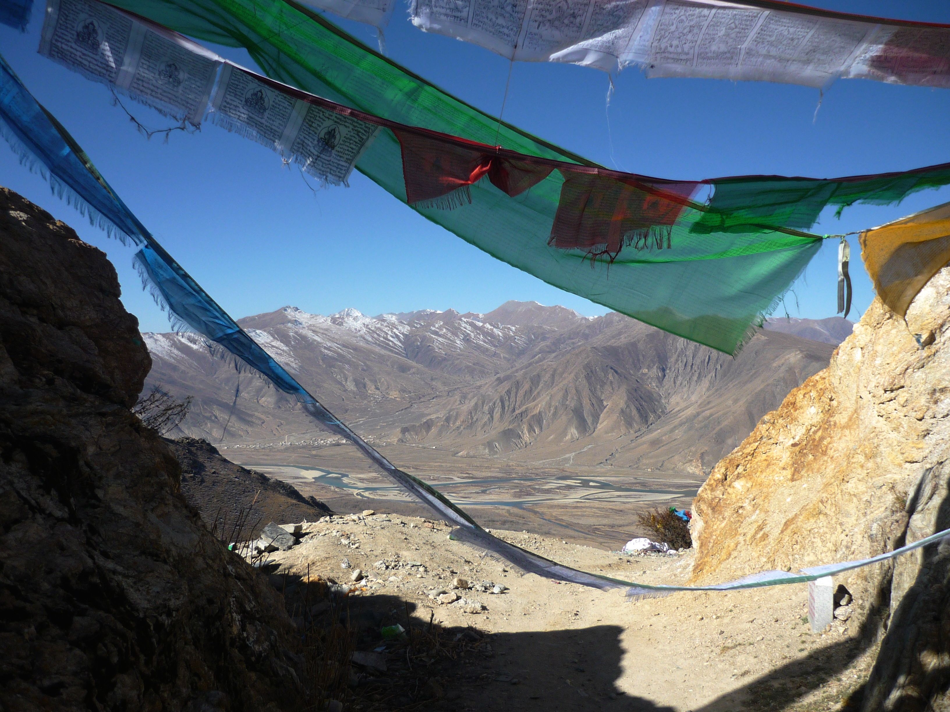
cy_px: 356
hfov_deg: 55.4
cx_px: 475
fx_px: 906
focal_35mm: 33
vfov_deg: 42.9
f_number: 8
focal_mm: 5.5
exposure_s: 1/250
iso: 100
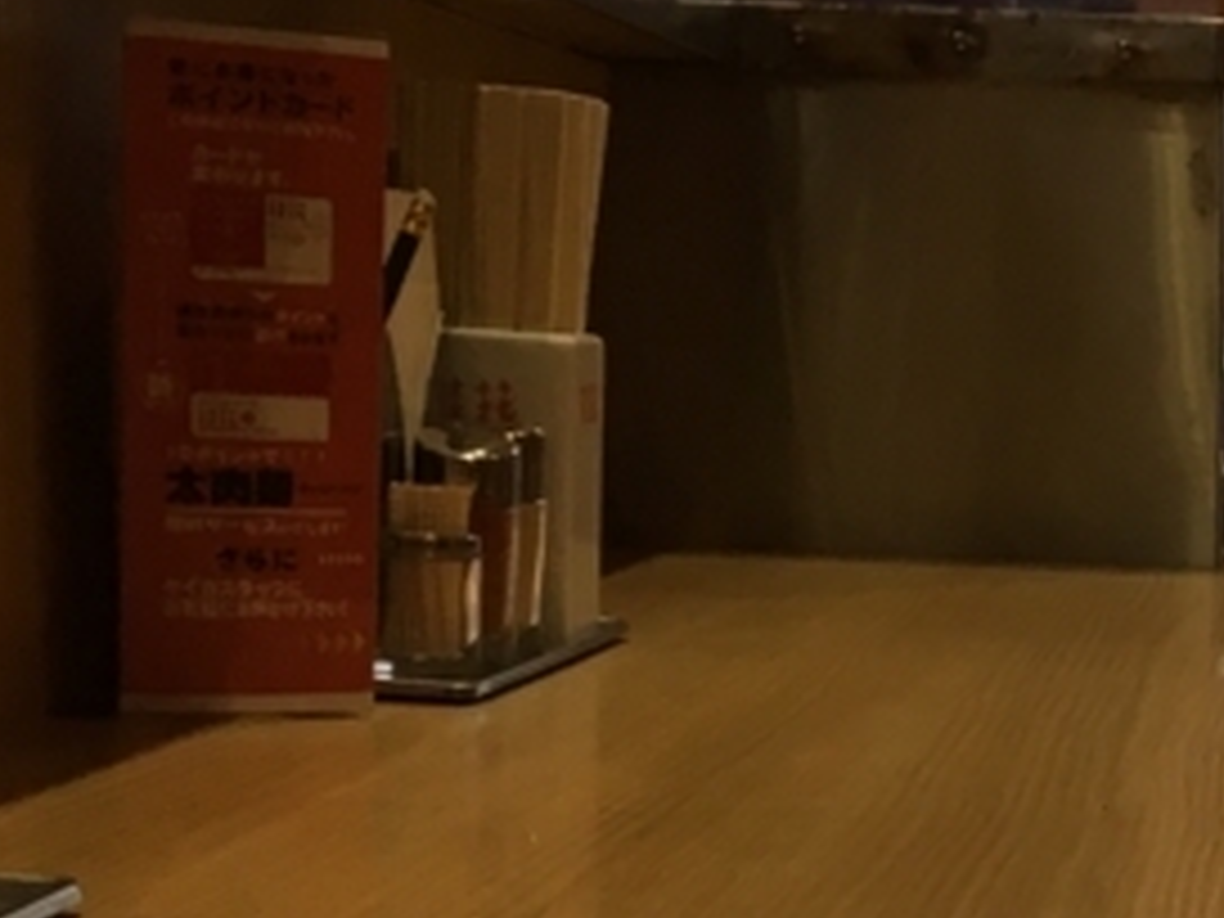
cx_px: 1683
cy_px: 801
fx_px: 3854
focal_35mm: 109
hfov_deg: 16.8
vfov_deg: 13.5
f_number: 2.2
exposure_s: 1/30
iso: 25
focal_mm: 4.15
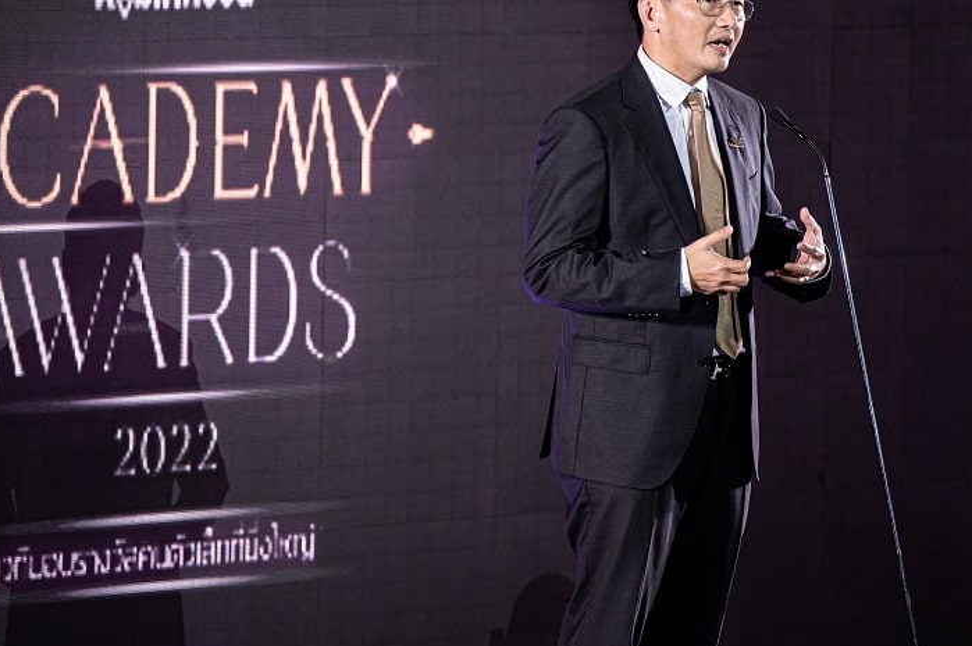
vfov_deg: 4.8
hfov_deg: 7.2
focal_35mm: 286
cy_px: 284
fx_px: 7716
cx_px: 367
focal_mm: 200
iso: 2000
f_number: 2.8
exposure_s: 1/400
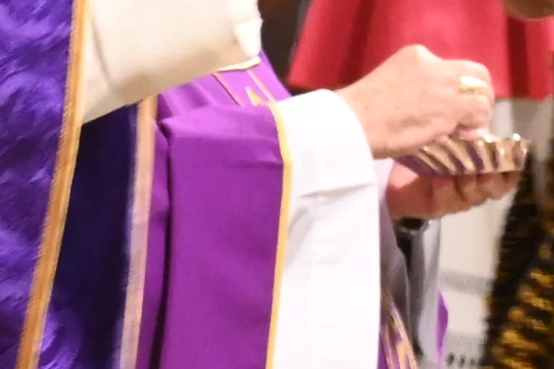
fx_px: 11277
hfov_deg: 2.8
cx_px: -38
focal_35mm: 733
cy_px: 569
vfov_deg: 1.9
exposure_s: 1/50
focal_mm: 66
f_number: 4.8
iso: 3200
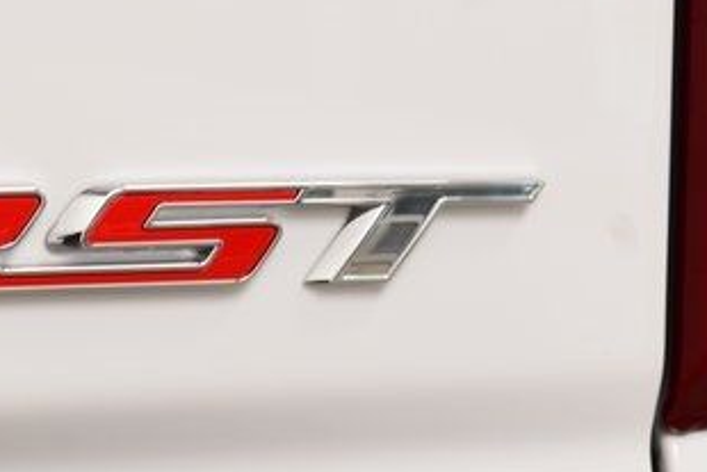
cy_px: 277
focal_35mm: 217
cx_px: 160
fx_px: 4263
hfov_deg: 9.5
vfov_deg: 6.3
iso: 1100
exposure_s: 1/60
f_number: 8
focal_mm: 70
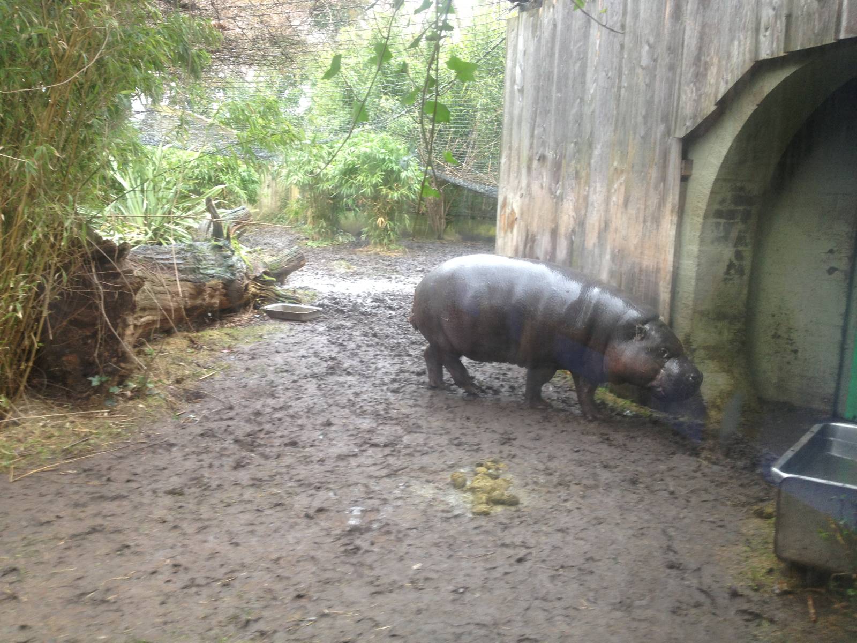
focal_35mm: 35
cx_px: 428
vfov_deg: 40.7
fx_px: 867
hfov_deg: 52.6
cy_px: 322
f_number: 2.4
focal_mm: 4.28
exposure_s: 1/24
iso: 50
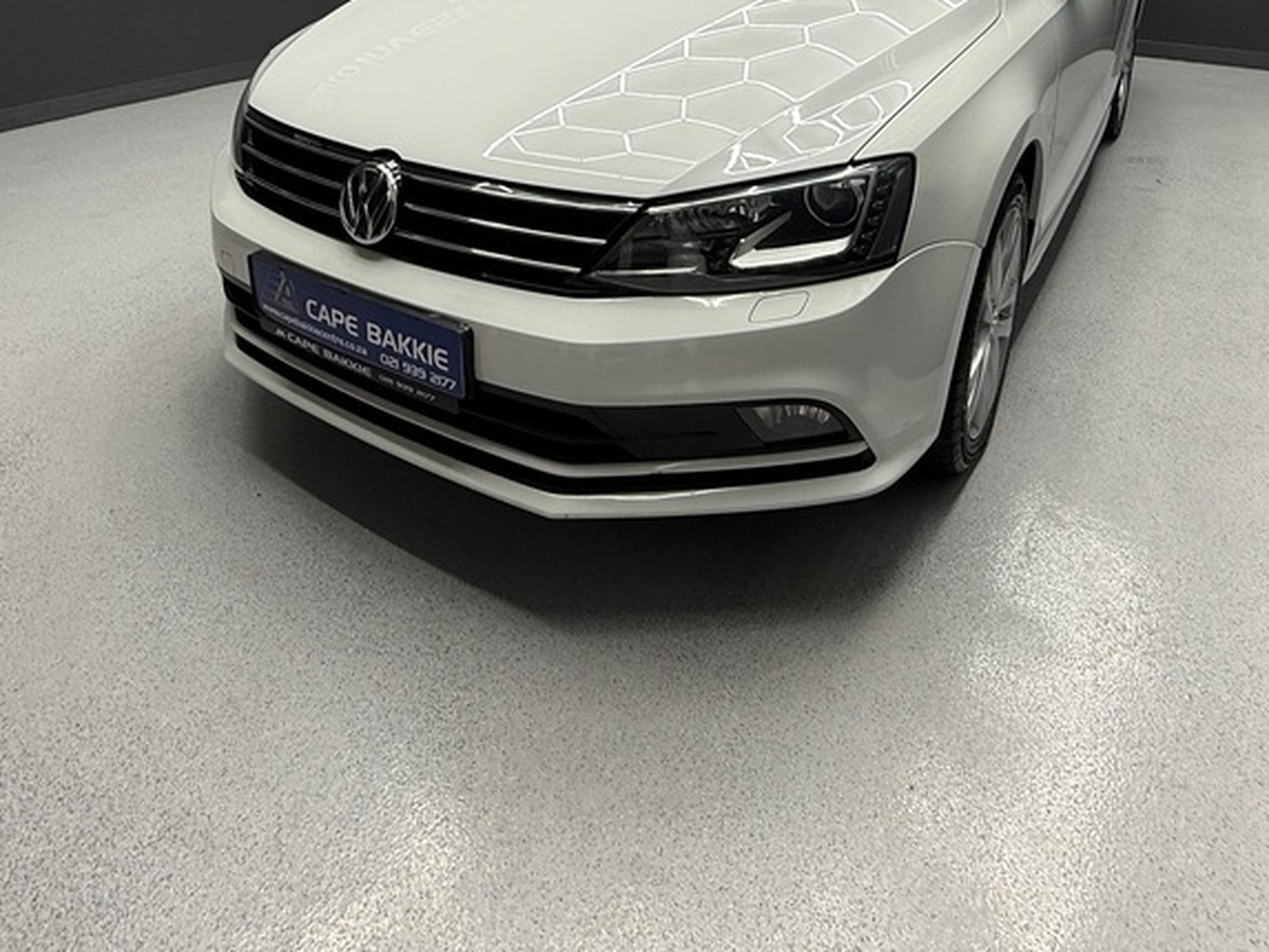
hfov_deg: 69.4
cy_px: 115
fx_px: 917
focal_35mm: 25
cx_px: 622
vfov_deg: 49.6
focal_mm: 2.22
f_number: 2.2
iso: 100
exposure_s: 1/100
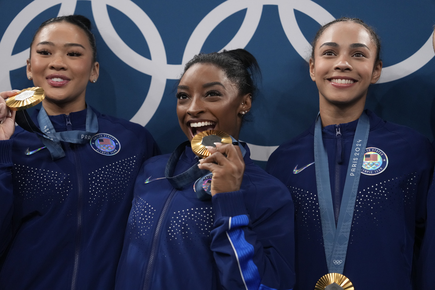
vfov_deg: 19.5
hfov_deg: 28.8
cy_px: 145
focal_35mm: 70
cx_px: 218
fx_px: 846
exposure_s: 1/2000
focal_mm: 70
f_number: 2.8
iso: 4000
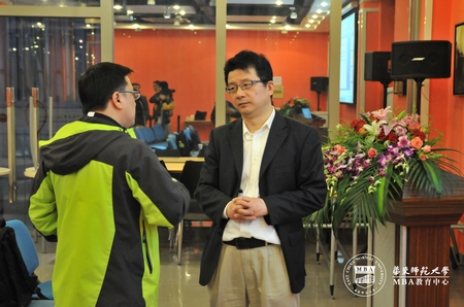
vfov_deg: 36.7
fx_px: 463
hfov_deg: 53.2
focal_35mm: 36
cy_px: 154
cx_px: 232
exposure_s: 1/60
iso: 720
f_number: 3.8
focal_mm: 24
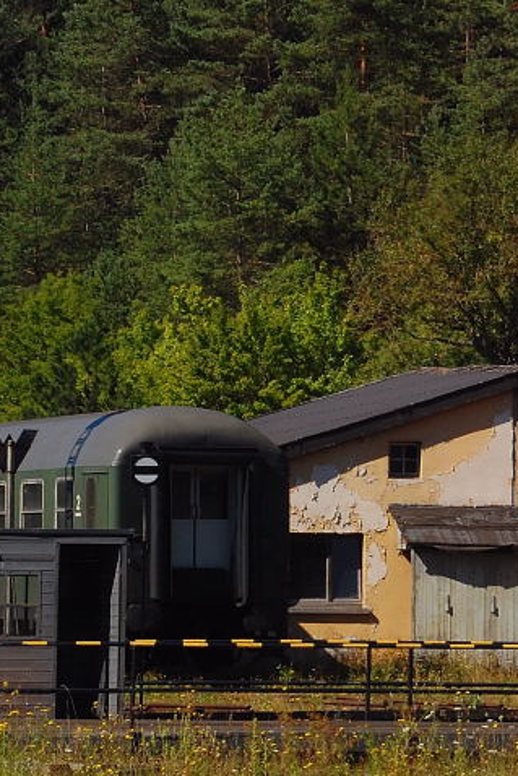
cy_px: 501
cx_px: 320
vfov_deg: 9.7
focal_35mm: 212
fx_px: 4572
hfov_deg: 6.5
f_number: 8
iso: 400
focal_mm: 66
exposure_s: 1/1000
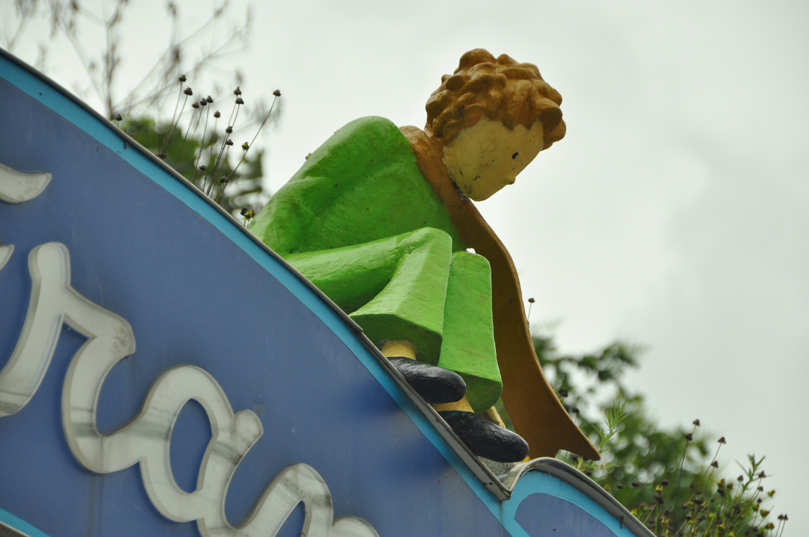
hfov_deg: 10.2
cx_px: 404
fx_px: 4545
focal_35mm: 202
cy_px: 268
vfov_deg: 6.8
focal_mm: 135
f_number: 6
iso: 500
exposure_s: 1/1000
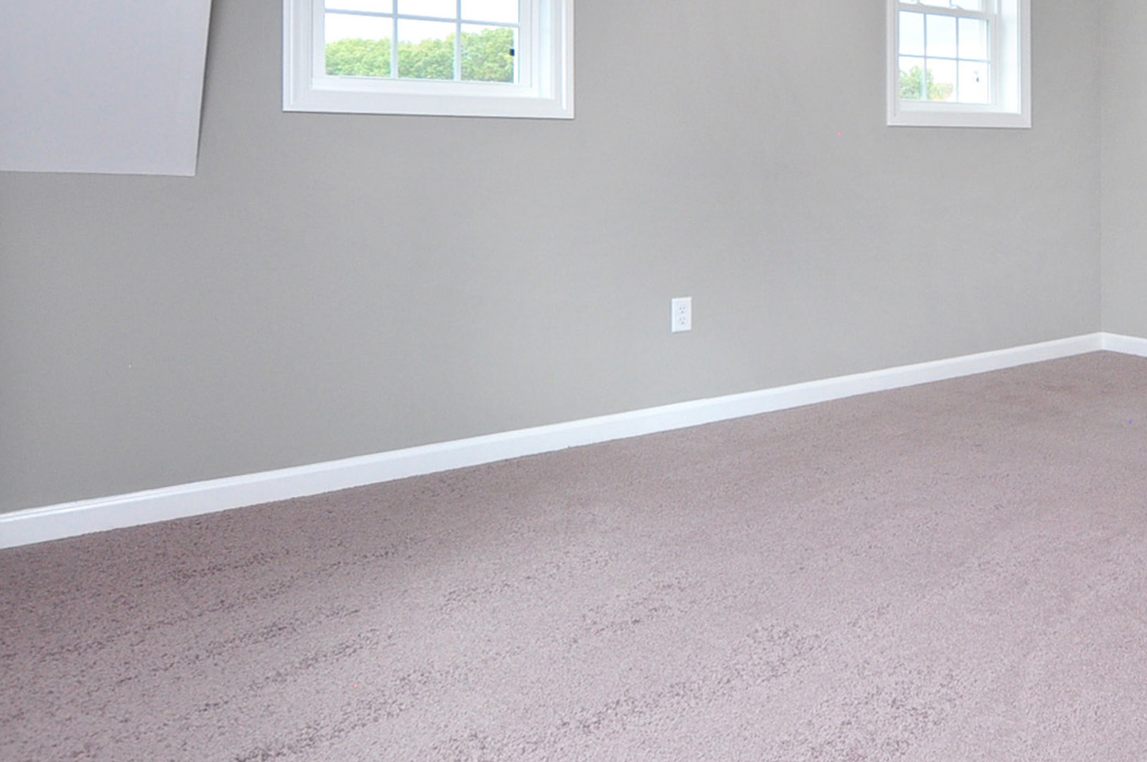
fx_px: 955
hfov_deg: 55.7
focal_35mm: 30
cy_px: 147
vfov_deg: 41.5
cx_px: 979
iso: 640
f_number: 5
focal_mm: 10
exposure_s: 1/100
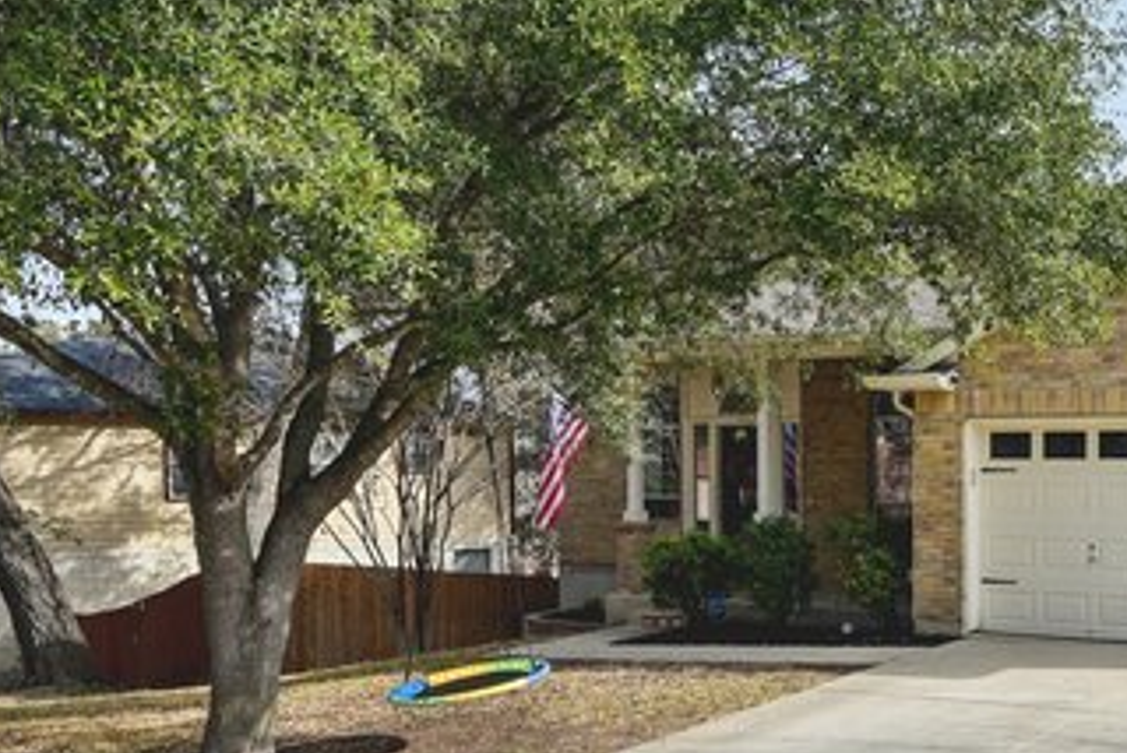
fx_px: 1128
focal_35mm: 36
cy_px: 216
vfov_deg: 36.3
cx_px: 1092
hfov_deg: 45.9
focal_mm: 18
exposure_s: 1/400
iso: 400
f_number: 8
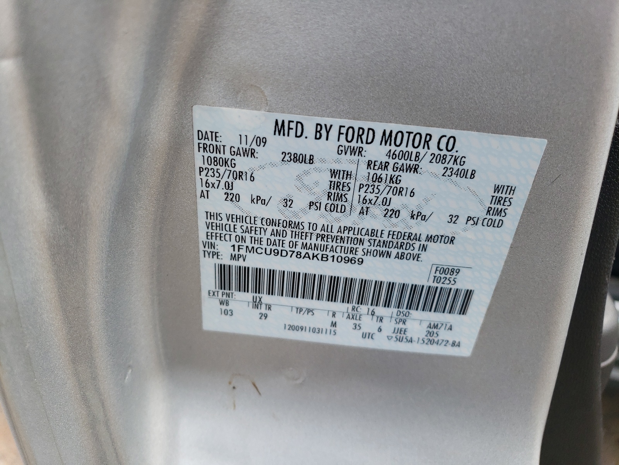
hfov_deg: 67.3
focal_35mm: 26
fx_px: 465
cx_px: 310
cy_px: 232
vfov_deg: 53.1
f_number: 1.5
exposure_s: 1/588
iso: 50
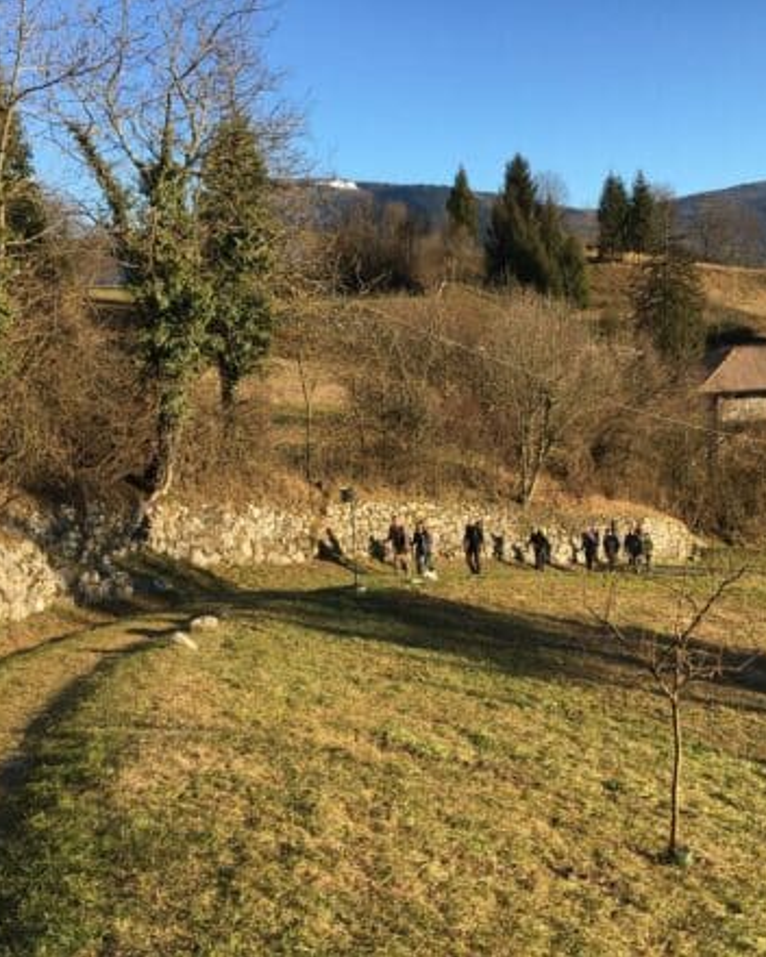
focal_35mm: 38
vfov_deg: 47.9
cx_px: 390
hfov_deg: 39.2
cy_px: 477
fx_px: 1077
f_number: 2.2
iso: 25
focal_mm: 4.15
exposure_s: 1/705
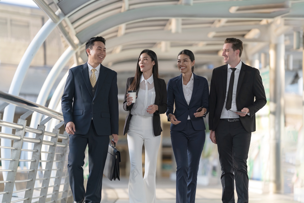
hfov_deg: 15.2
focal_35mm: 135
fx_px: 1140
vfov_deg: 10.2
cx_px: 152
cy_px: 102
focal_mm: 135
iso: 100
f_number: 1.8
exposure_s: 1/800
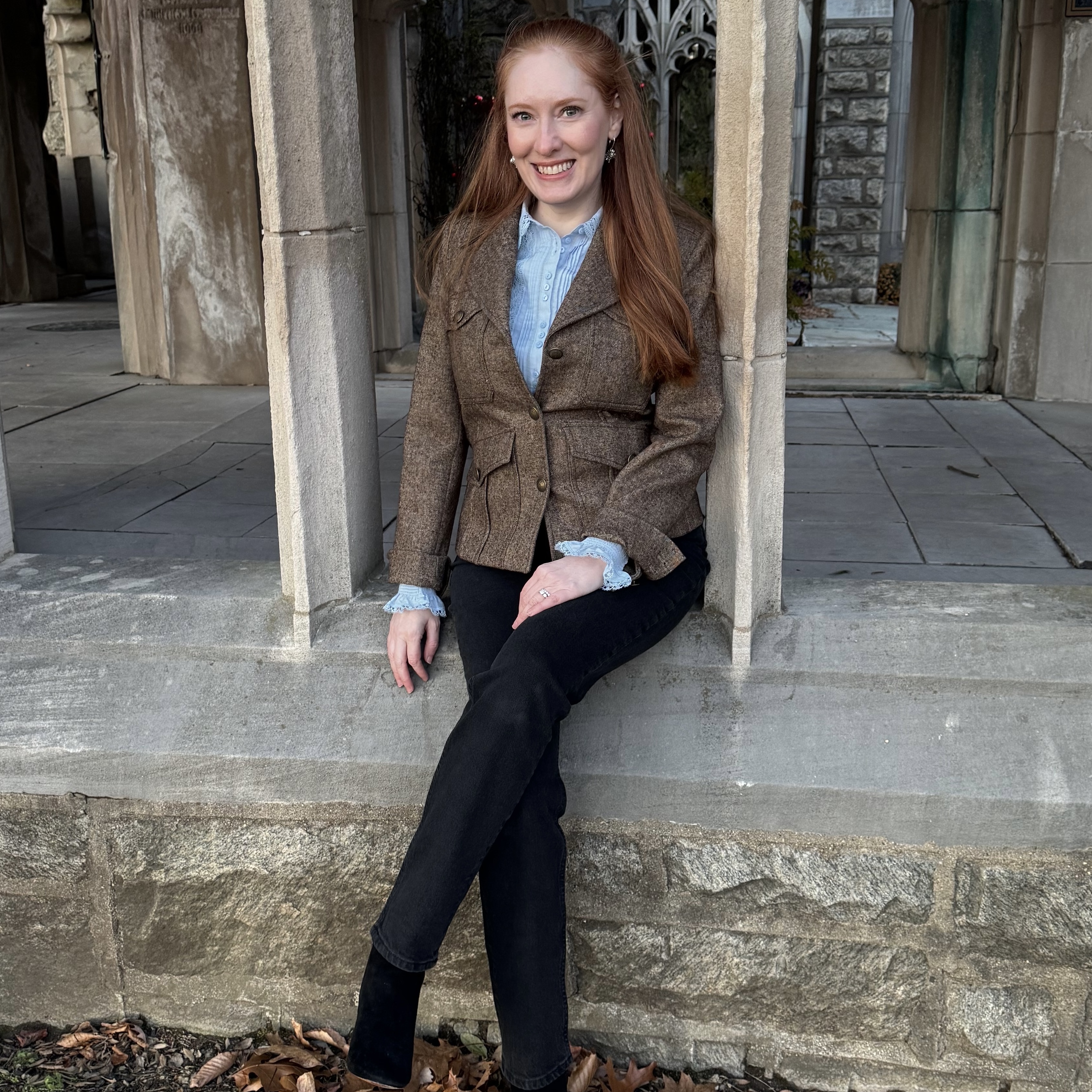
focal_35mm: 29
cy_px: 508
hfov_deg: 55.6
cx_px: 557
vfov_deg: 55.6
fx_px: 1035
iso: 250
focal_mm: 6.76
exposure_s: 1/60
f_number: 1.78
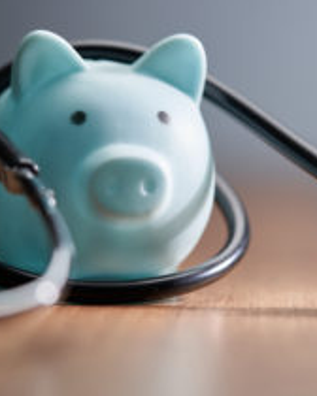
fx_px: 2005
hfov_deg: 9.0
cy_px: 167
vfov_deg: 11.3
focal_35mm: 171
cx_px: 212
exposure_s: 1/15
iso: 125
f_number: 2.8
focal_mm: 90
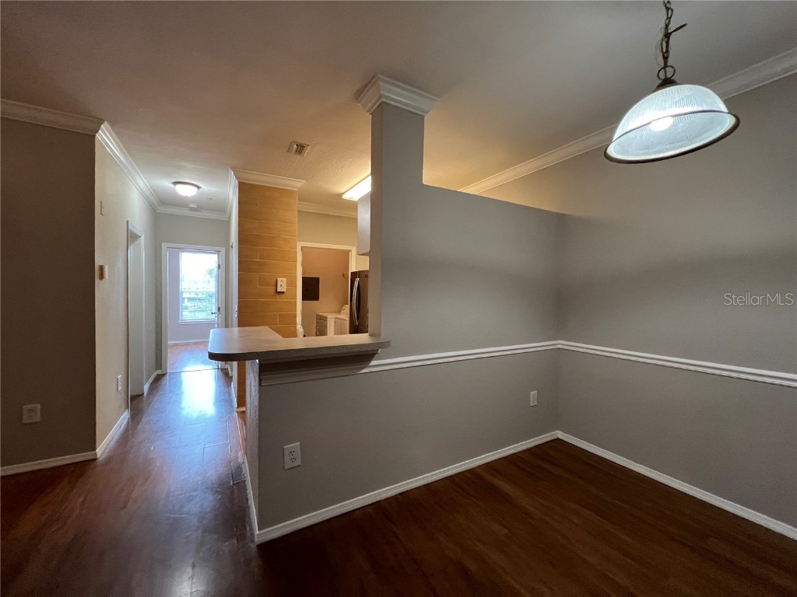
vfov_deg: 89.9
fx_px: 299
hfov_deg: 106.2
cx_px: 398
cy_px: 298
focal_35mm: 13
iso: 320
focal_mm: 1.57
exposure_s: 1/60
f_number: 1.8
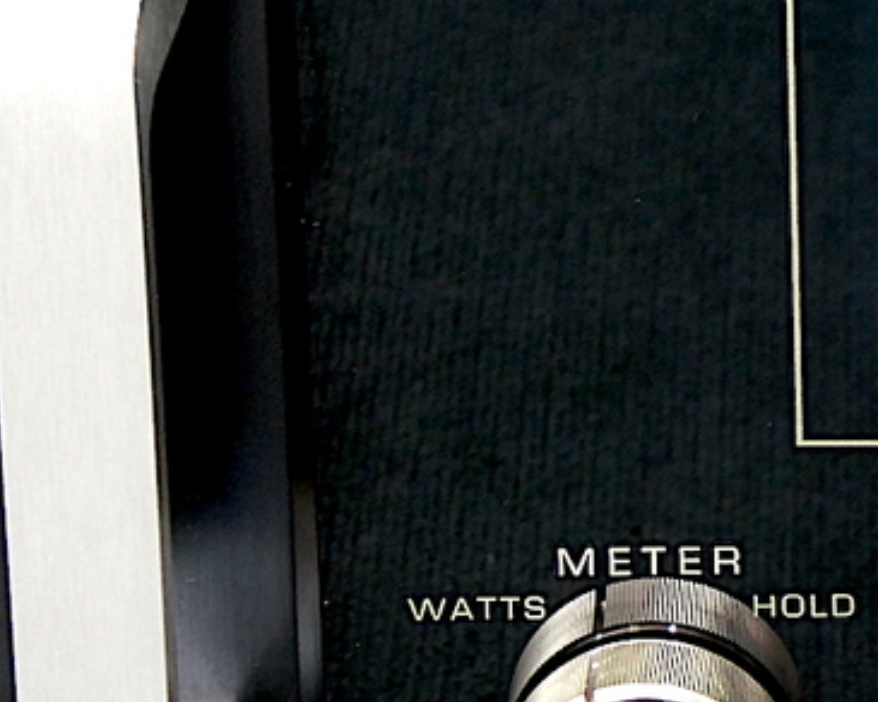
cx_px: 888
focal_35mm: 318
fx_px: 8263
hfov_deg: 6.1
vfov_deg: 4.9
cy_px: 291
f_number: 5.2
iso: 200
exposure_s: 1/4
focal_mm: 22.3
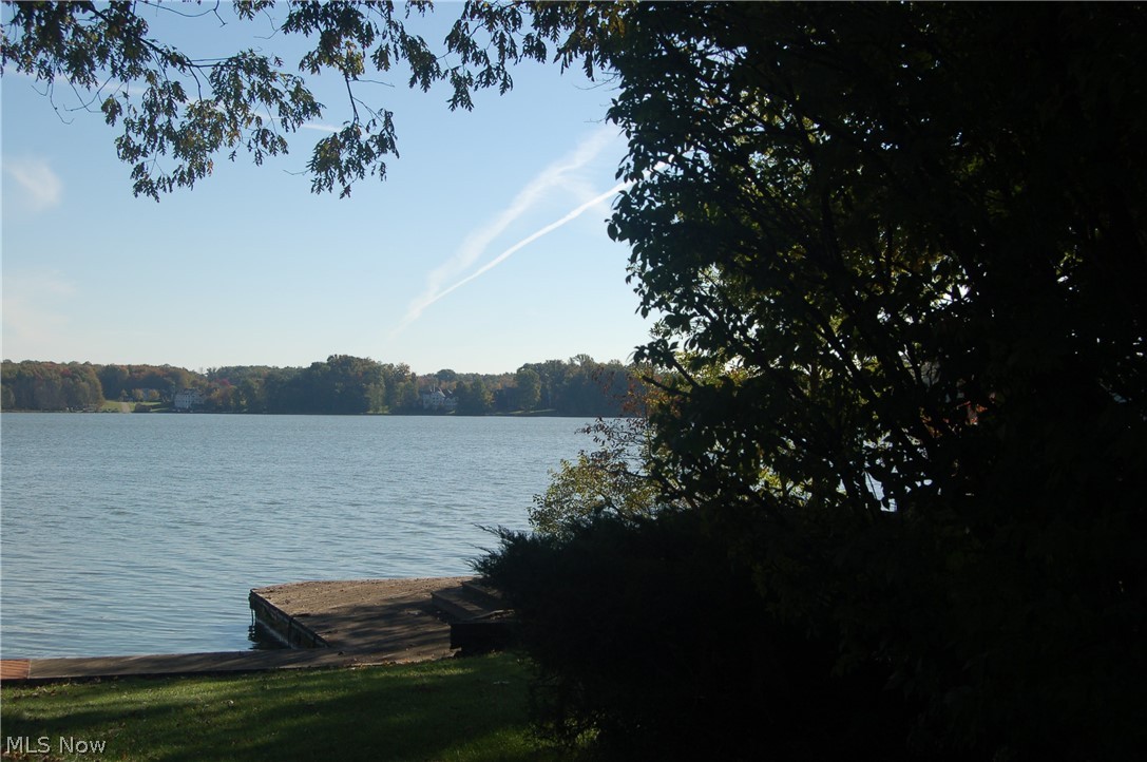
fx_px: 1480
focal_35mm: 46
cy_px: 381
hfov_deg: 42.4
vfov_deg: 28.9
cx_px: 574
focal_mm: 31
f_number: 9
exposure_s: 1/400
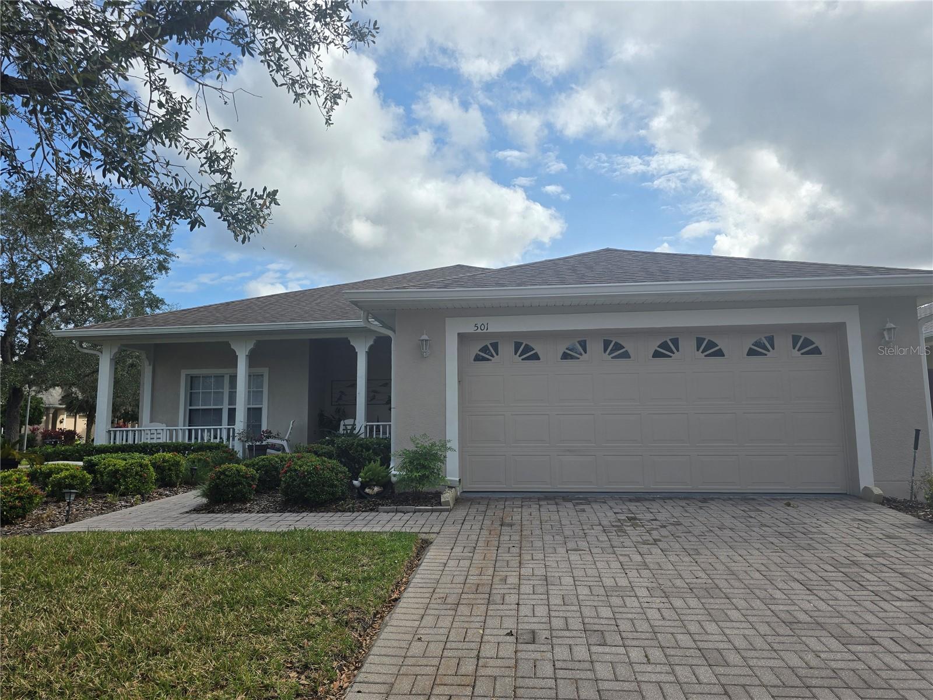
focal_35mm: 23
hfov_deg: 73.9
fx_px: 620
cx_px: 466
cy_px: 350
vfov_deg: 58.9
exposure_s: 1/854
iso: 12
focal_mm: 6.3
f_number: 1.7
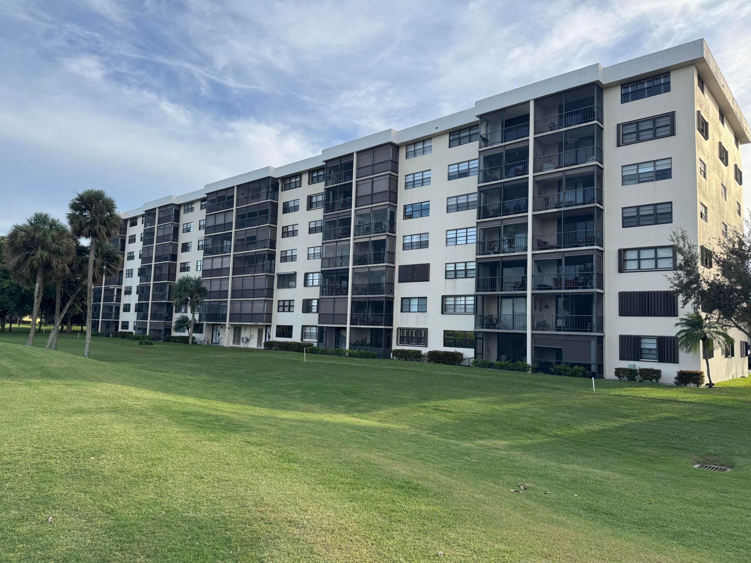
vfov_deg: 56.8
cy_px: 282
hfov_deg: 71.6
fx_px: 521
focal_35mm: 24
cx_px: 376
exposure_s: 1/1637
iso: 80
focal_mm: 6.76
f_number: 1.78
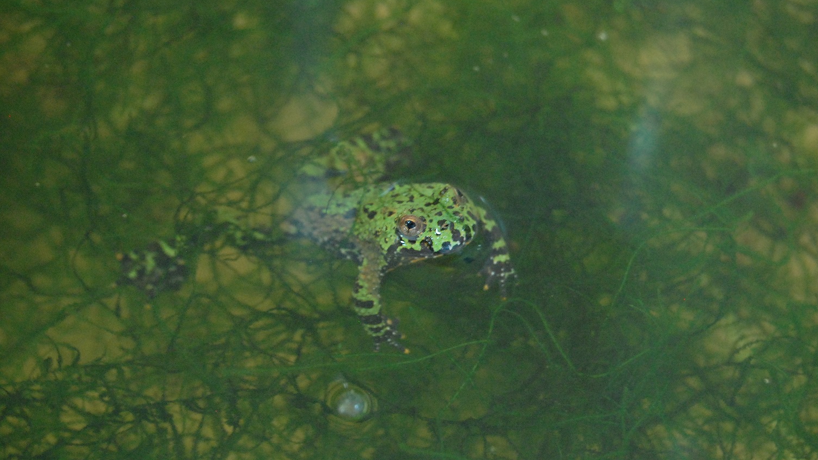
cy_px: 227
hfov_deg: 24.6
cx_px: 409
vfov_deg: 14.0
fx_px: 1877
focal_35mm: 87
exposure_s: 1/6
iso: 1600
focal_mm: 55
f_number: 5.6
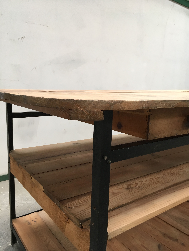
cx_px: 94
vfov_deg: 61.7
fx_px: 211
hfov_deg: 48.2
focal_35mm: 29
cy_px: 126
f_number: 2.2
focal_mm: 4.15
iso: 32
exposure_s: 1/33
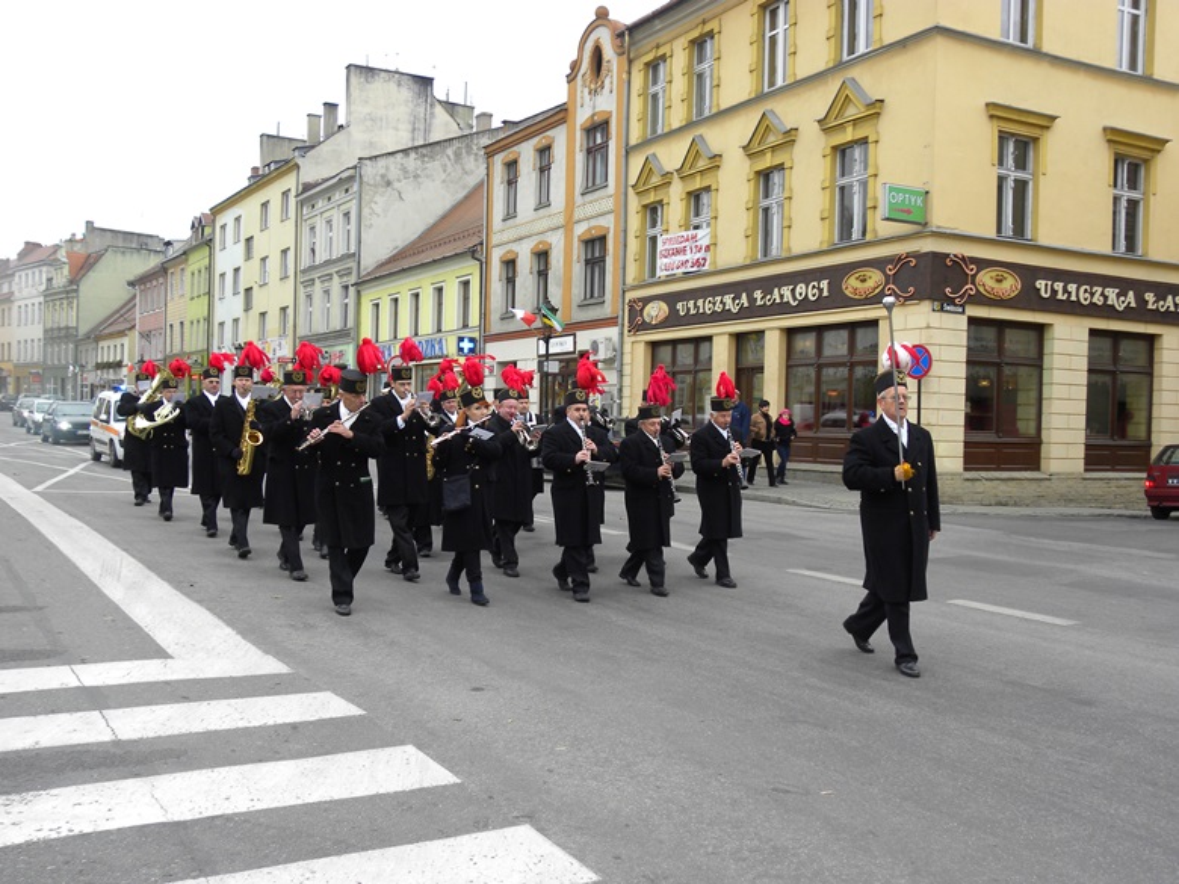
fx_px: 1124
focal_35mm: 33
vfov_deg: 42.9
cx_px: 590
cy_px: 442
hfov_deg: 55.4
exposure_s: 1/90.6
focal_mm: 5.9
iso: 64
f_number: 2.8
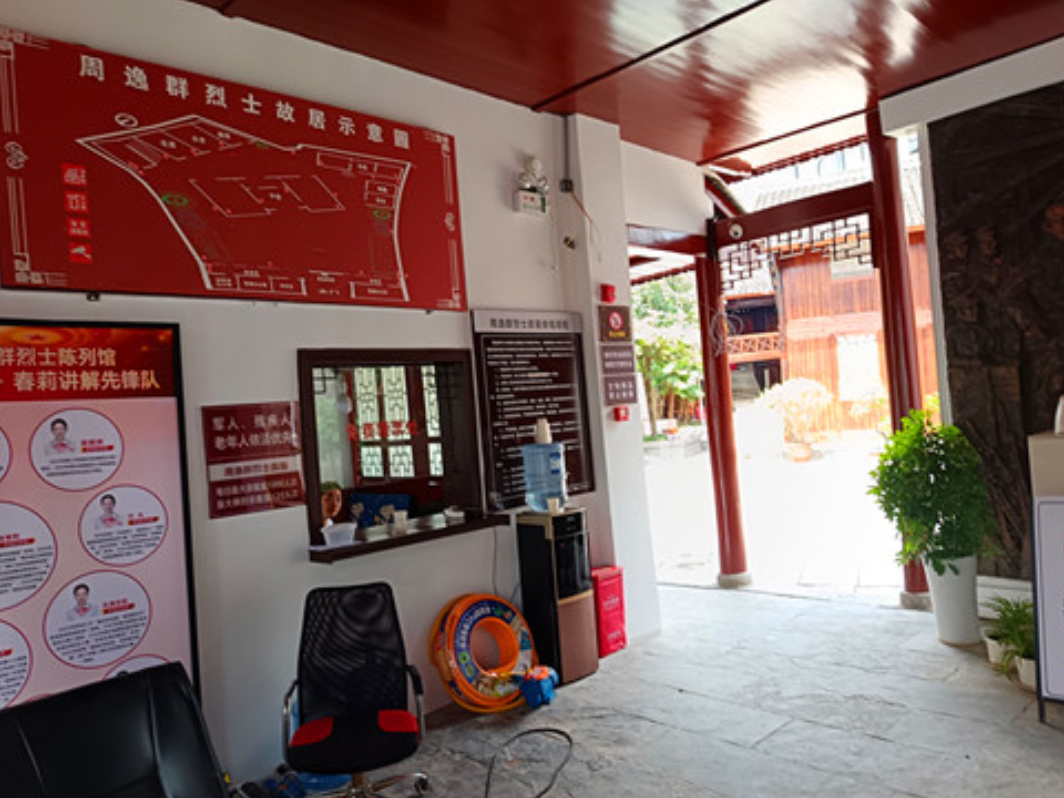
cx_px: 548
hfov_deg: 69.4
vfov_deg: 54.9
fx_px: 768
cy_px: 413
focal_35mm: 25
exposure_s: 1/100
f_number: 1.75
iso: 600
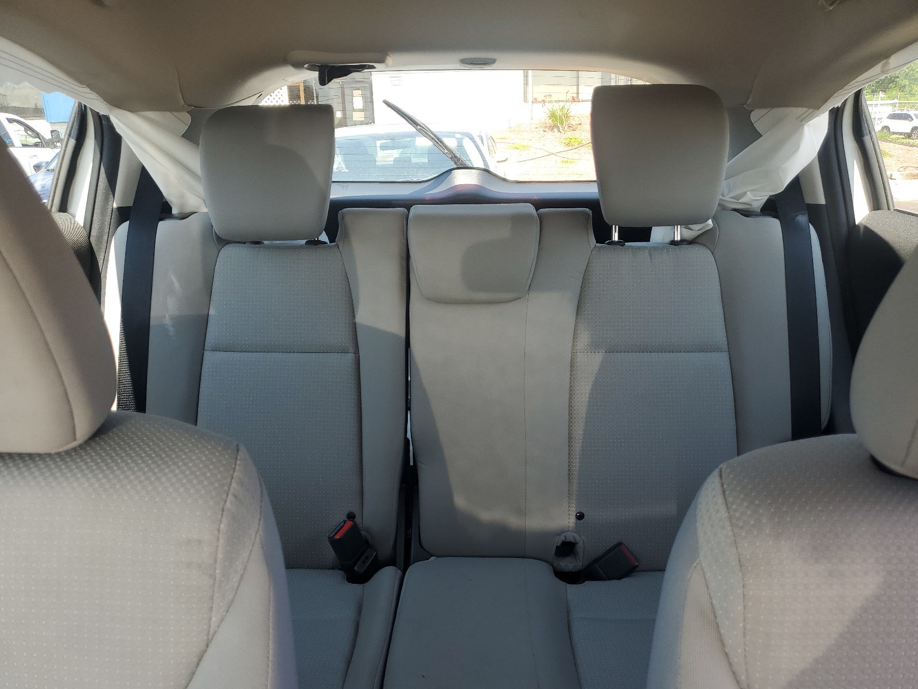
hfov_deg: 67.3
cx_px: 459
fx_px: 690
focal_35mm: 26
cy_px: 344
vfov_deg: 53.1
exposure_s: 1/345
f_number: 1.5
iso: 50
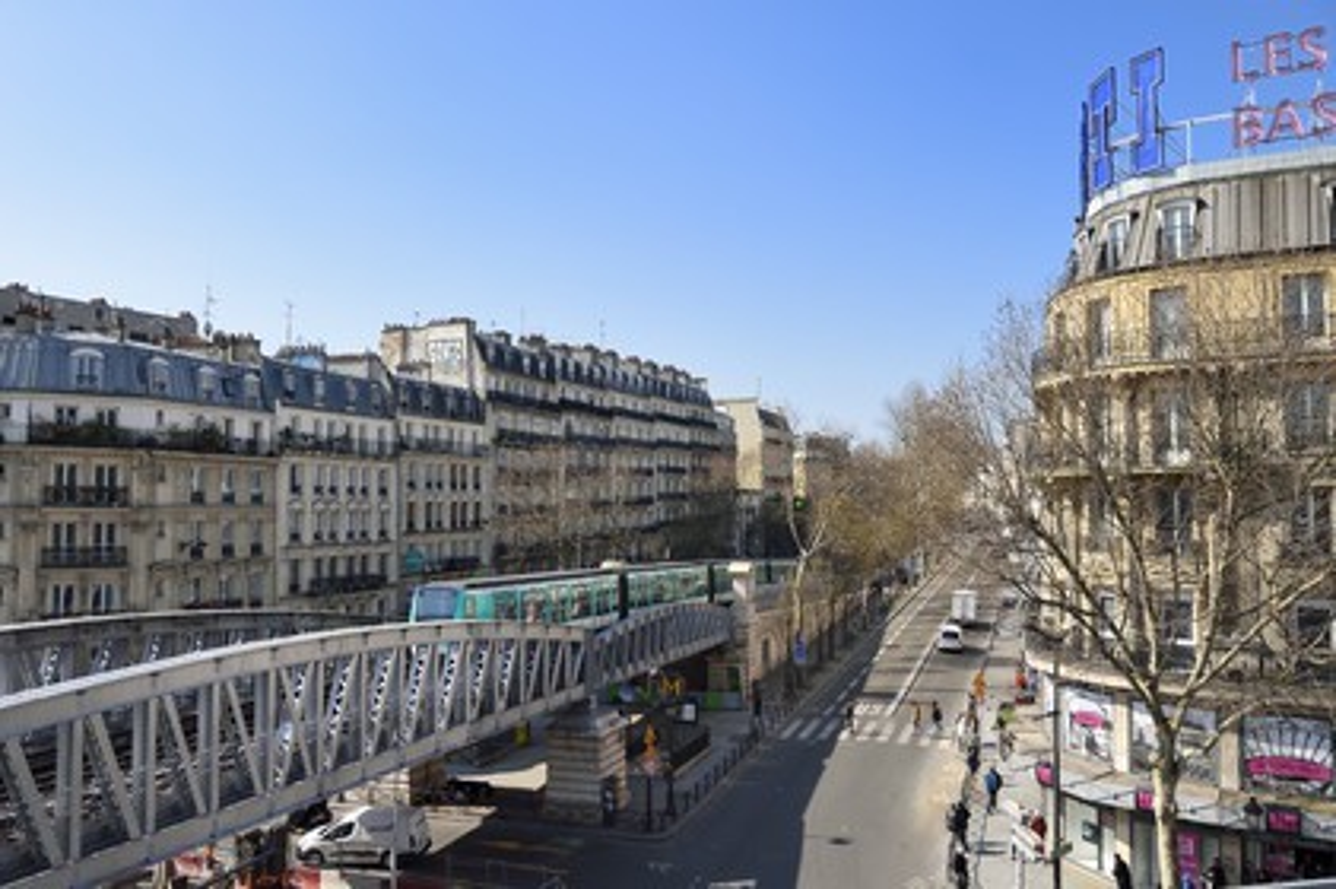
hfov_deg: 62.0
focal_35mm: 30
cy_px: 444
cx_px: 668
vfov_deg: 43.5
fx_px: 1112
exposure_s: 1/320
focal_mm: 30
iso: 200
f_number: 10
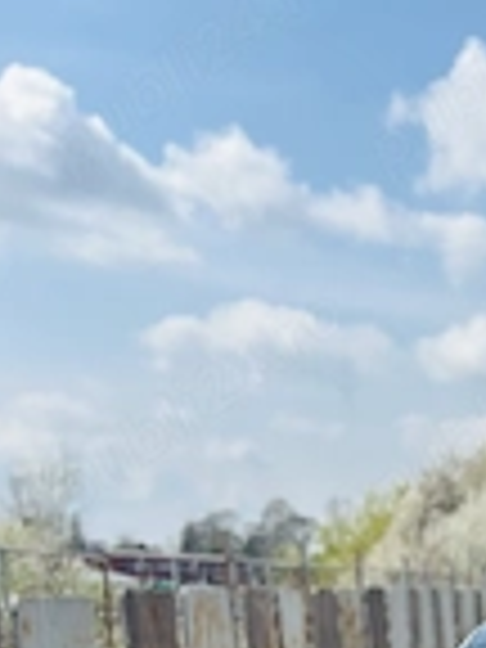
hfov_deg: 18.7
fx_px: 1348
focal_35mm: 72
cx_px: 670
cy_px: 824
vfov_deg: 24.0
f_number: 1.5
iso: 50
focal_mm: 5.7
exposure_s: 1/1575
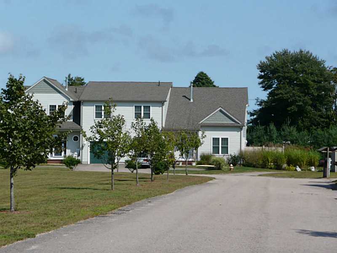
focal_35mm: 141
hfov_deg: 14.0
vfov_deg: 10.5
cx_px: 168
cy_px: 126
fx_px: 1373
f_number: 4.8
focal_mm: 23.1
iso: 100
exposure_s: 1/640
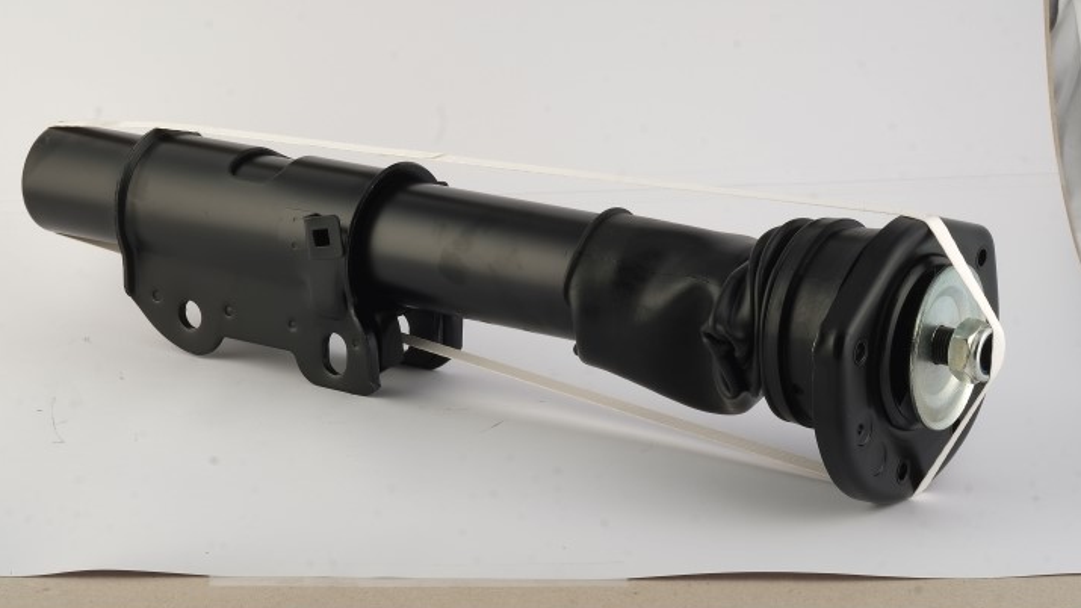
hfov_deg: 22.5
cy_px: 260
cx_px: 540
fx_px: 2723
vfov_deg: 12.7
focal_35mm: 95
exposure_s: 1/125
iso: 100
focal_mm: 60
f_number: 22
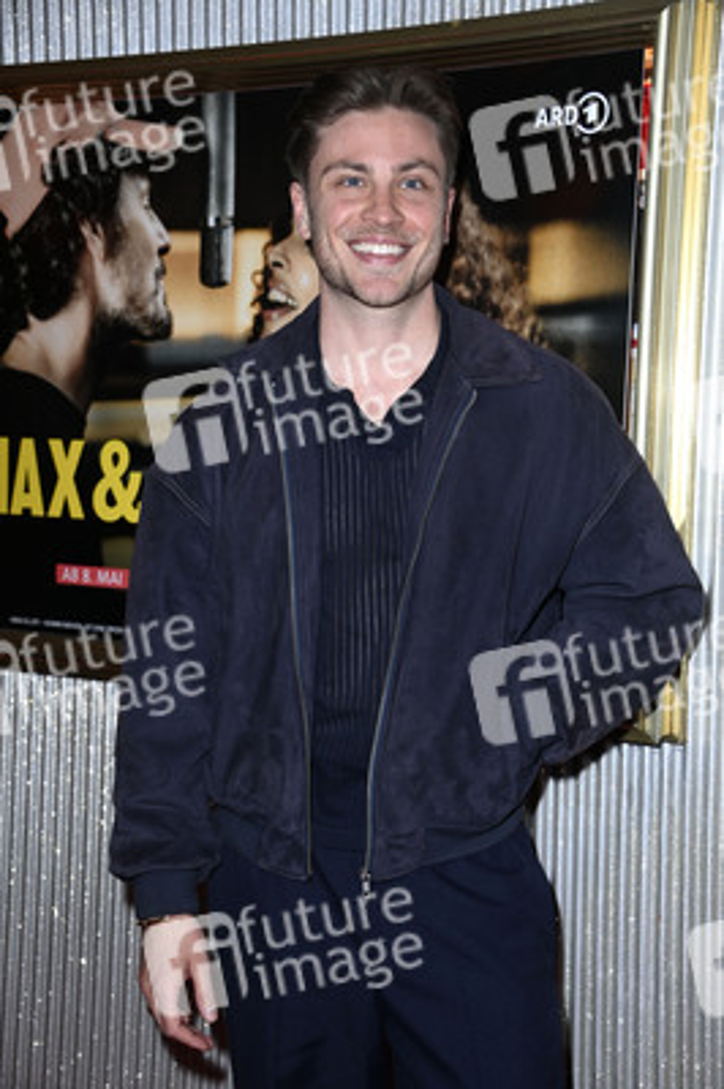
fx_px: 2115
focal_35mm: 70
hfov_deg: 19.4
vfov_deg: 28.9
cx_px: 362
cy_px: 544
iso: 1250
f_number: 5.6
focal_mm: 70
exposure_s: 1/250
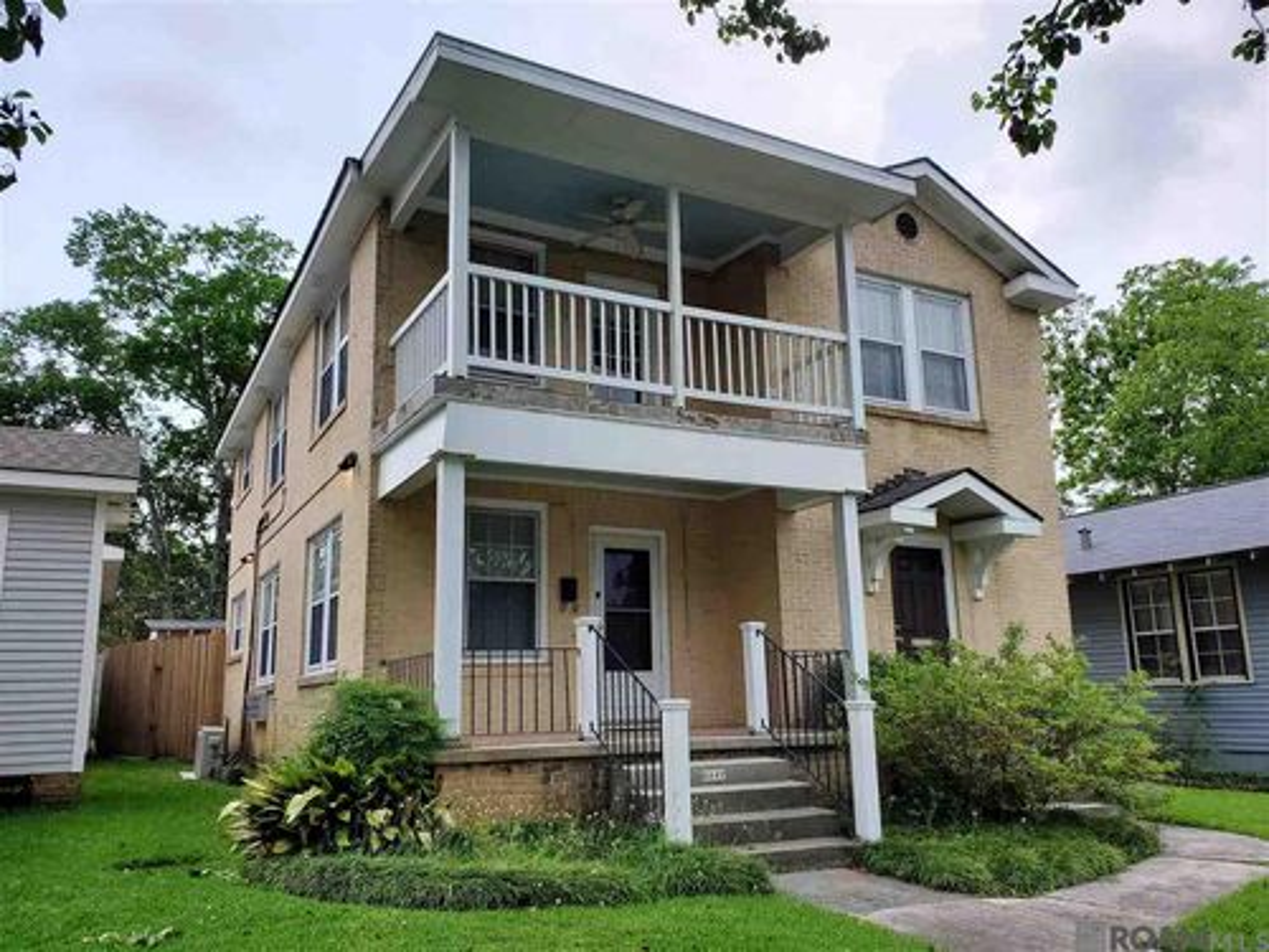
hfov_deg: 67.3
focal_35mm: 26
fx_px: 953
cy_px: 476
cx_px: 634
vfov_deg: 53.1
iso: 50
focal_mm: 4.3
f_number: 2.4
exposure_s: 1/358
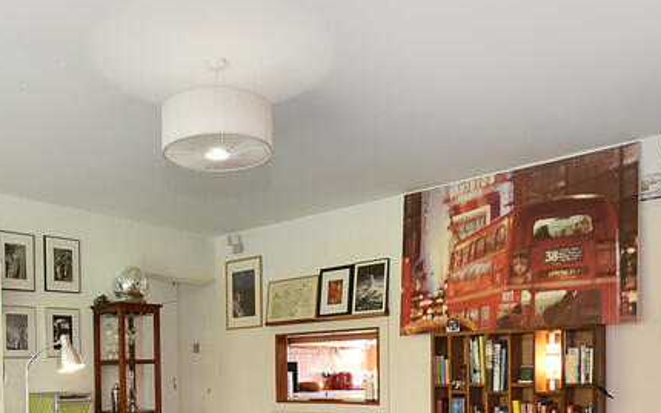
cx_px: 238
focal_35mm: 34
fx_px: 613
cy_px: 398
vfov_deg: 34.5
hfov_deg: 55.9
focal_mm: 14
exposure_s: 1/15
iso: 400
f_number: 8
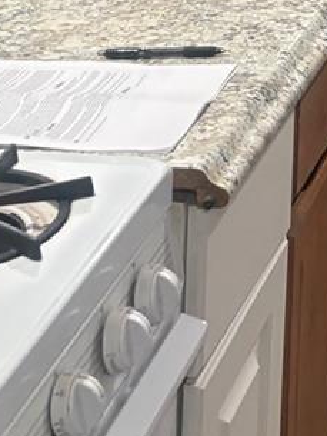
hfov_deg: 10.4
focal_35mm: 131
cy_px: -517
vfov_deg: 12.6
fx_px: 1649
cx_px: 667
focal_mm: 5.96
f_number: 1.6
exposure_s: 1/60
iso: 160
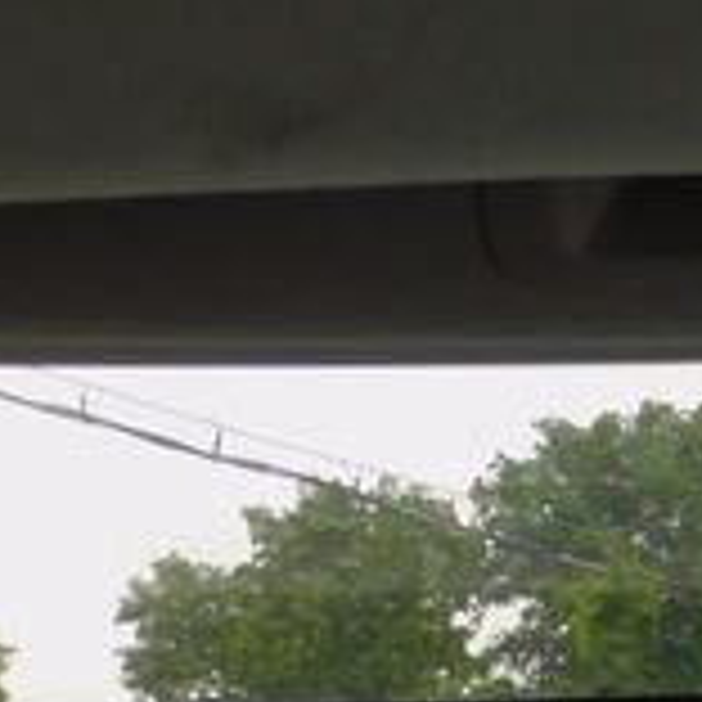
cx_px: 824
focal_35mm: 87
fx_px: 1996
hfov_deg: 18.9
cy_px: 1035
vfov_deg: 17.9
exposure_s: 1/50
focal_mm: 4.3
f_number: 3.3
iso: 125
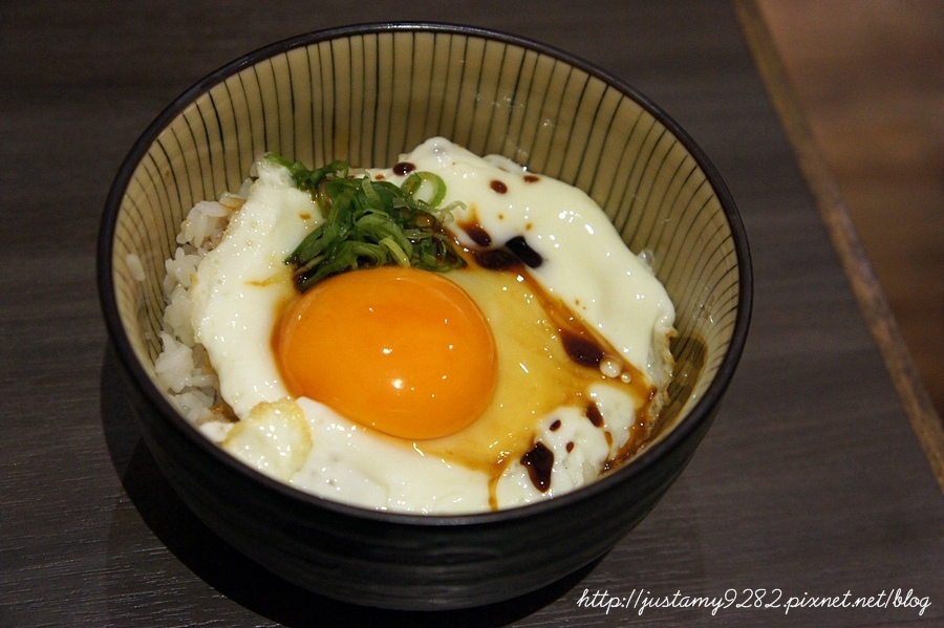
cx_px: 472
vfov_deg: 25.7
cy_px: 314
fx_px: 1376
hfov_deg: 37.9
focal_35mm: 52
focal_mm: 35
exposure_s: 1/13
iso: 1600
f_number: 4.5
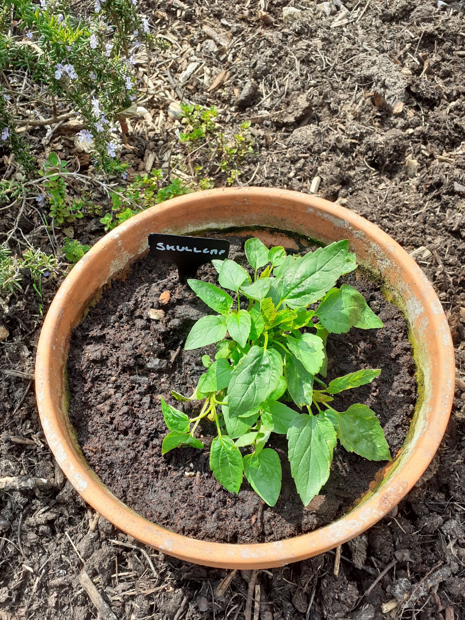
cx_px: 232
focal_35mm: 27
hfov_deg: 51.4
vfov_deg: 65.3
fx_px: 484
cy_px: 310
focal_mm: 3.6
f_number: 1.9
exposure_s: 1/553
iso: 40
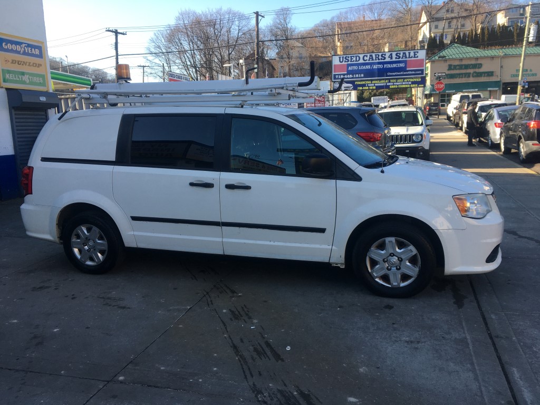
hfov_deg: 61.7
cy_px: 202
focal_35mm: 29
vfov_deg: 48.2
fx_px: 452
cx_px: 270
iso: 25
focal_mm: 4.15
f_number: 2.2
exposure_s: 1/398
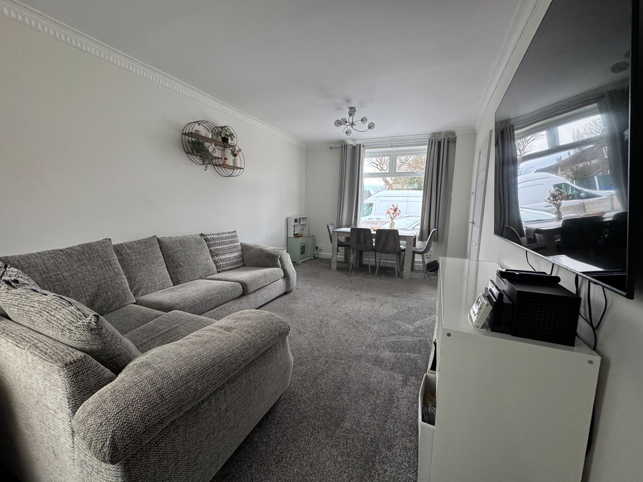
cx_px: 322
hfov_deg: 102.1
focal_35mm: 14
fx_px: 260
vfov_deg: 85.7
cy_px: 241
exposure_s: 1/99
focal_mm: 2.22
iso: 250
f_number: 2.2
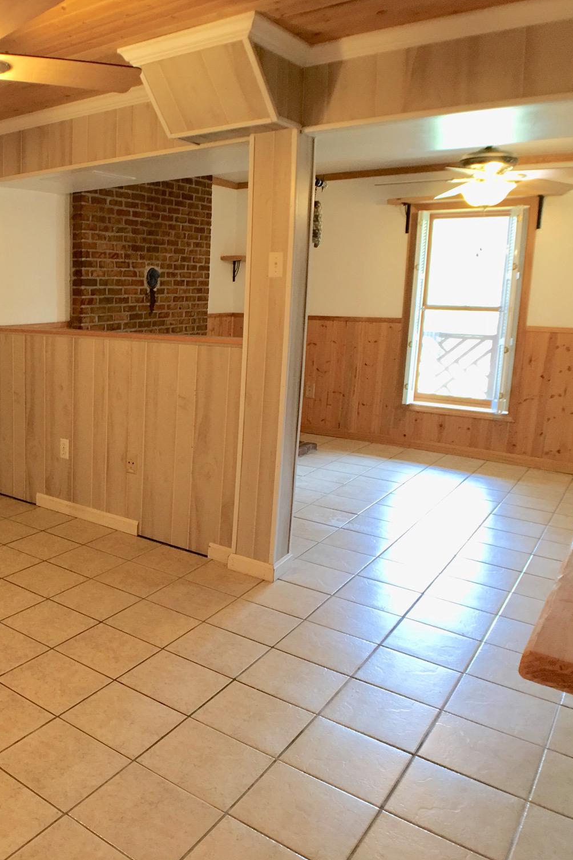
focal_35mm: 41
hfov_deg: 30.3
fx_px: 979
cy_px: 426
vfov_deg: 47.4
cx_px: -5
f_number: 2.2
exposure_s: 1/15
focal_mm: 4.15
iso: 50
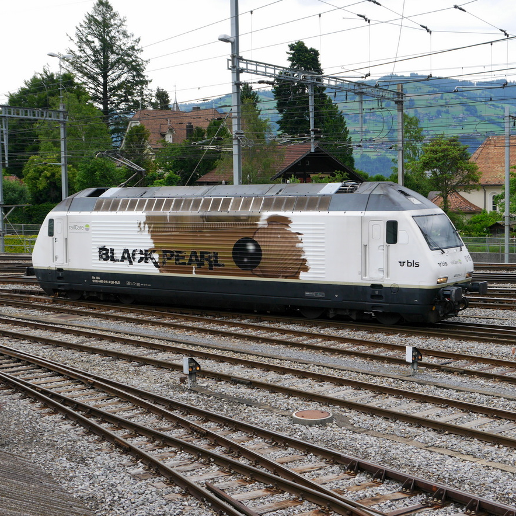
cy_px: 254
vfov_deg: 28.6
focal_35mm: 60
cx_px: 273
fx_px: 1012
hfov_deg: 28.6
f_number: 6.3
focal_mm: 25
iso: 160
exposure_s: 1/200
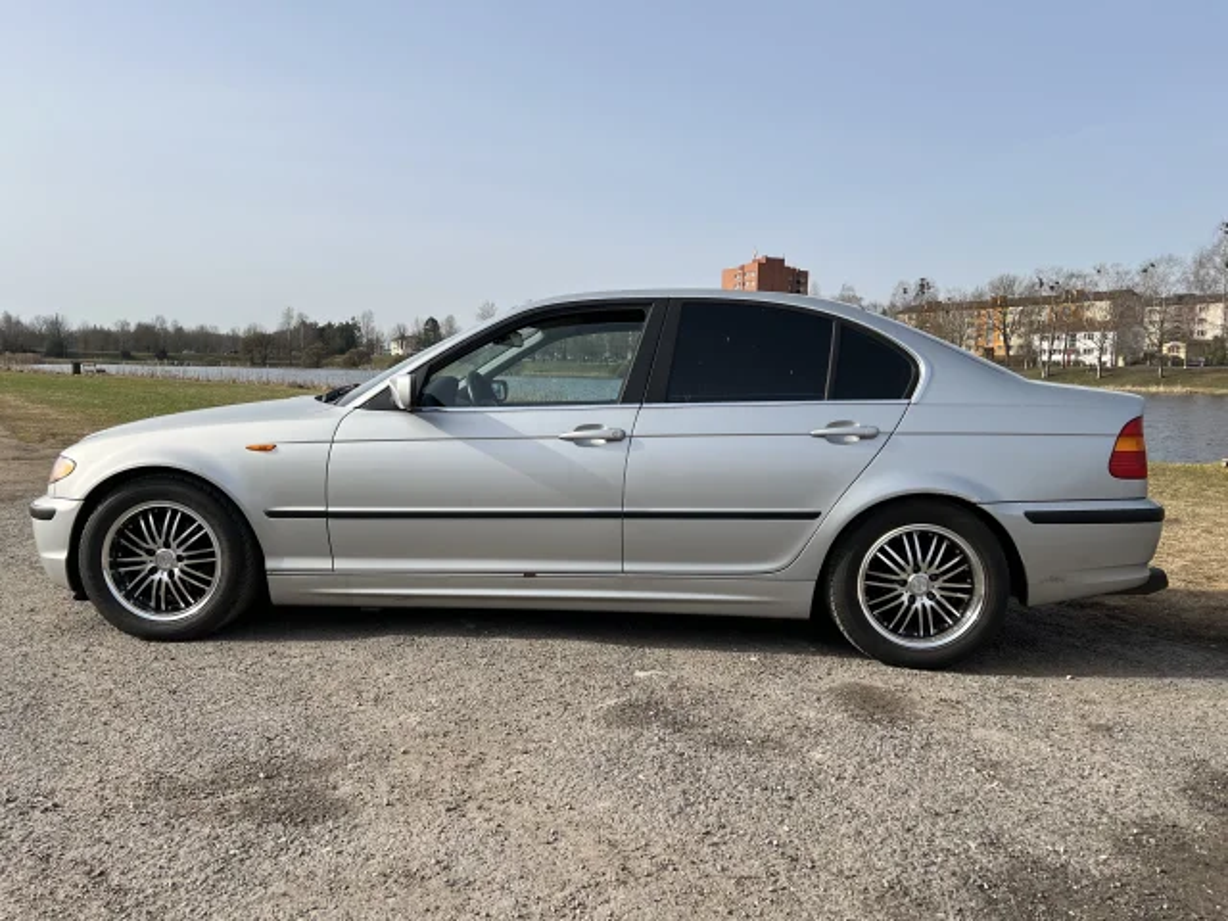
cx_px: 614
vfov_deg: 53.1
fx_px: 922
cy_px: 460
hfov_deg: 67.3
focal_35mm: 26
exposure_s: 1/4115
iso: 50
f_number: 1.5
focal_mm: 5.7
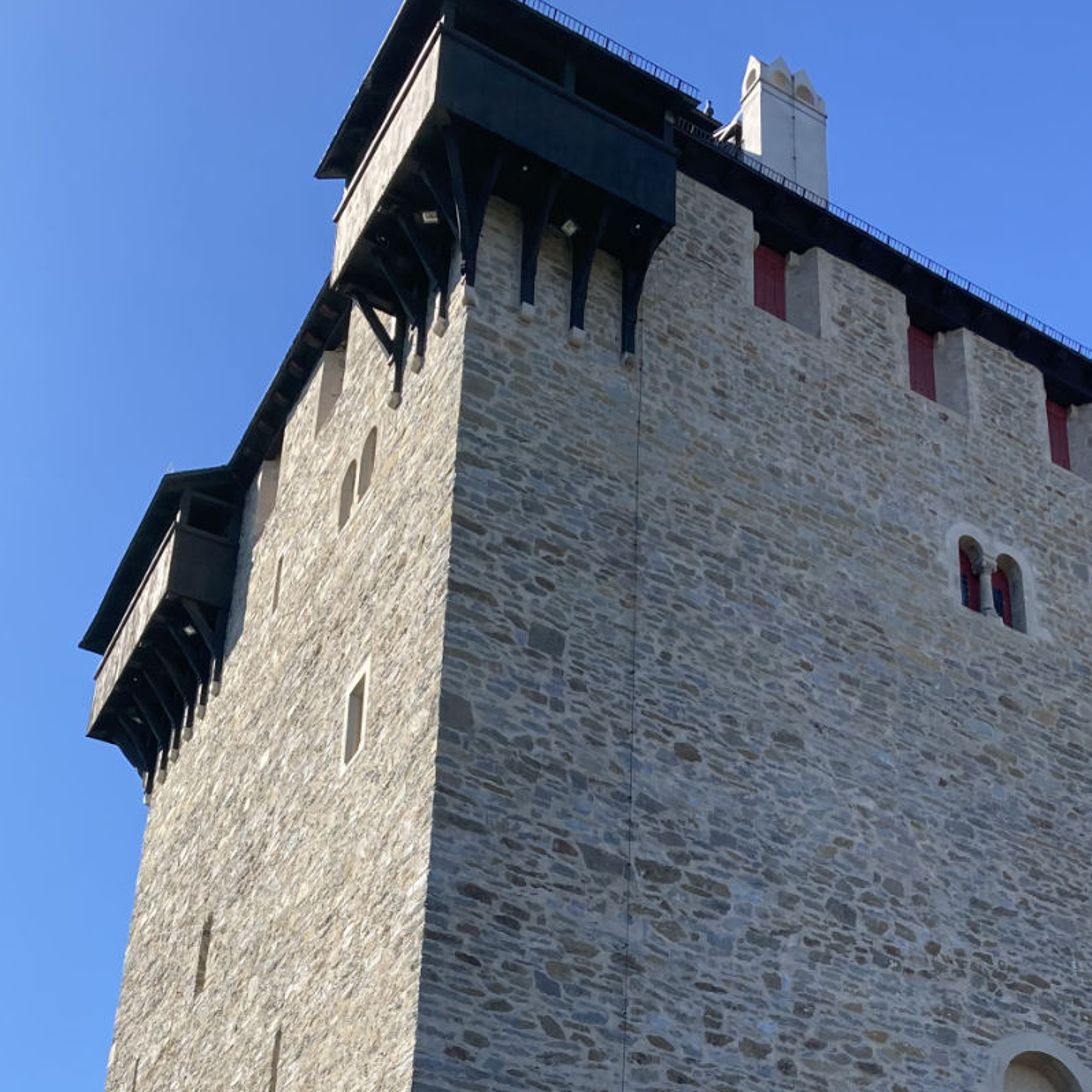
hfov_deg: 32.0
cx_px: 707
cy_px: 1000
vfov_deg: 30.6
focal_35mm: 53
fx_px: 1892
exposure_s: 1/1116
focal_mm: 4
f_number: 1.8
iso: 20
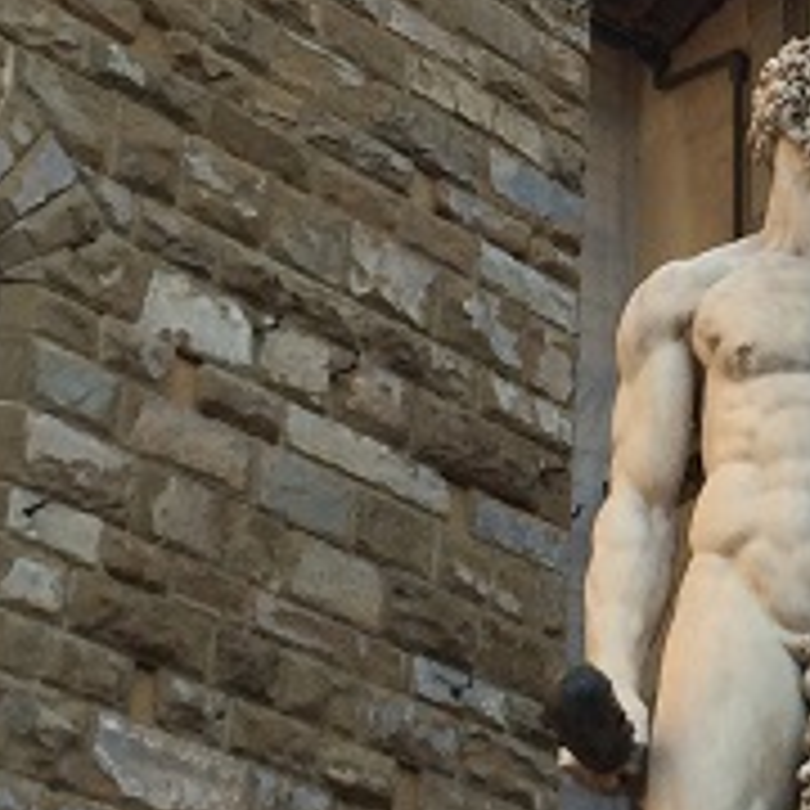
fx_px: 3124
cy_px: 198
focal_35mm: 118
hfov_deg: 14.4
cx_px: 904
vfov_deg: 14.7
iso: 32
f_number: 2.2
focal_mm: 4.12
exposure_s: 1/838
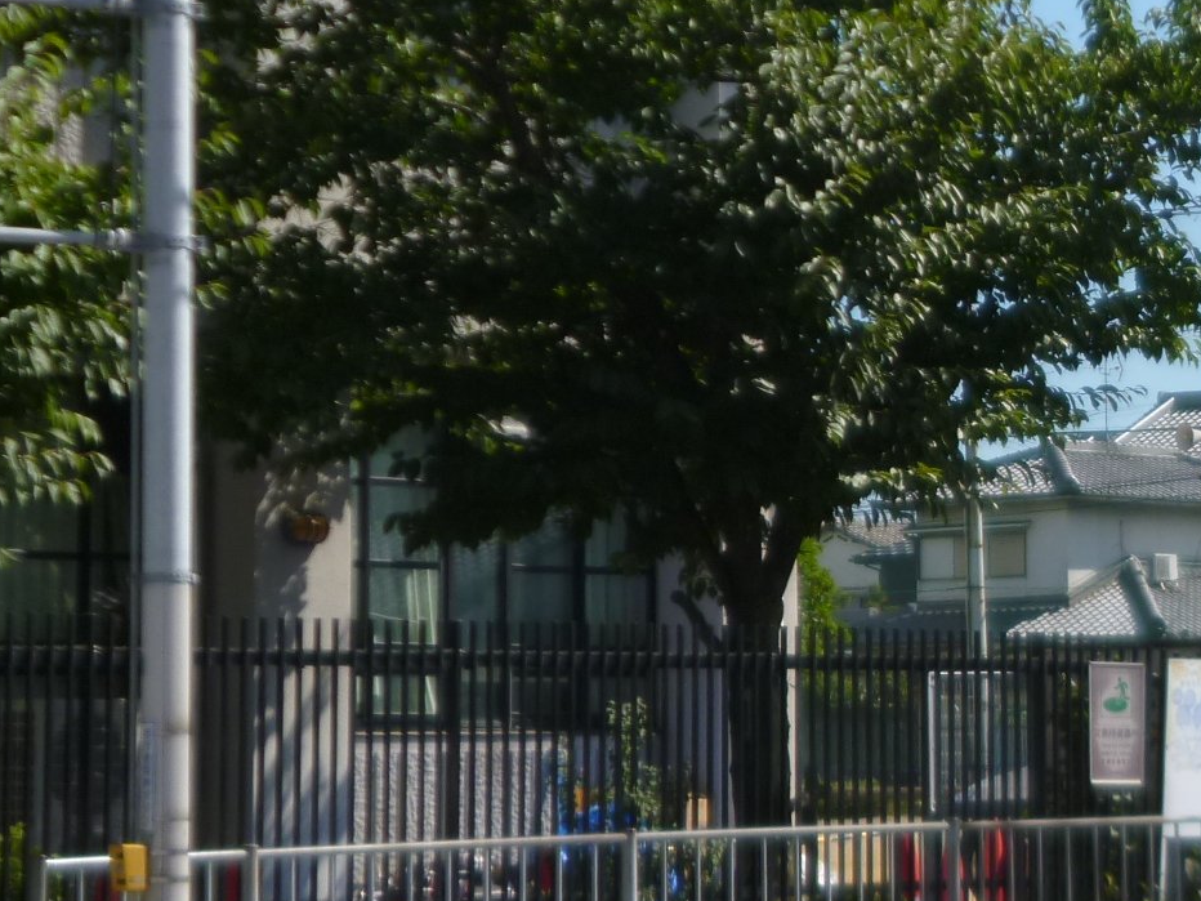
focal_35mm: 134
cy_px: 255
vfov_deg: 11.0
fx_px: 4649
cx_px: 924
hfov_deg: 14.7
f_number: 4.1
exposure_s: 1/640
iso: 100
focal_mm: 10.9
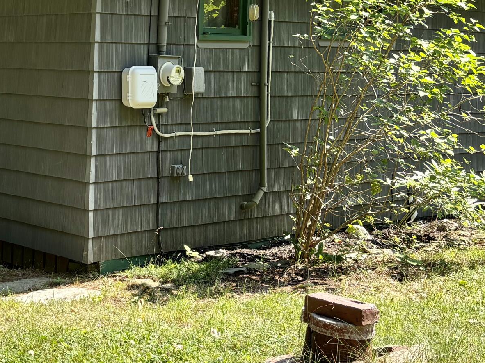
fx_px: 925
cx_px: -121
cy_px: 107
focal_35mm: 66
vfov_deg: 22.1
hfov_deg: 25.8
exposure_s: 1/851
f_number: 1.6
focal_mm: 5.96
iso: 50
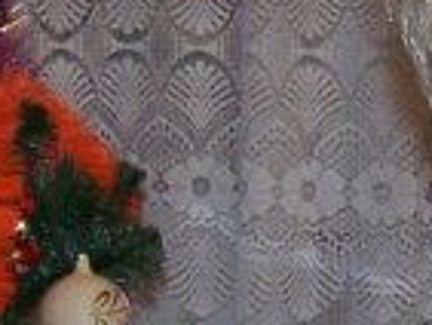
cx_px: 761
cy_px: 518
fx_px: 2785
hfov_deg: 8.5
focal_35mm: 223
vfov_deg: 6.6
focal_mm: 6.3
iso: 140
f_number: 2.8
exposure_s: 1/60
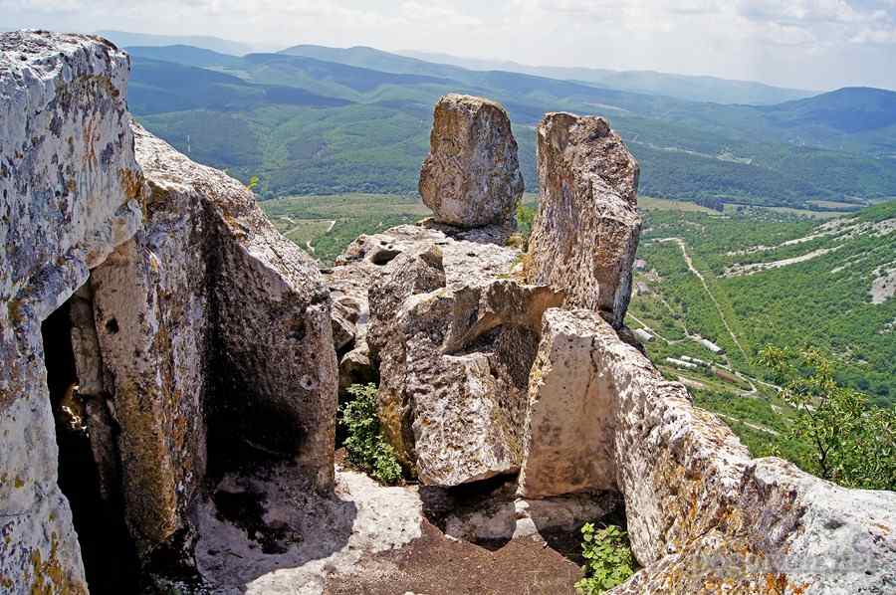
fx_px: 671
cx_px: 448
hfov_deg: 67.4
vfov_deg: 47.8
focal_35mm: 27
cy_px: 298
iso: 200
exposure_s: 1/250
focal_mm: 18
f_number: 9
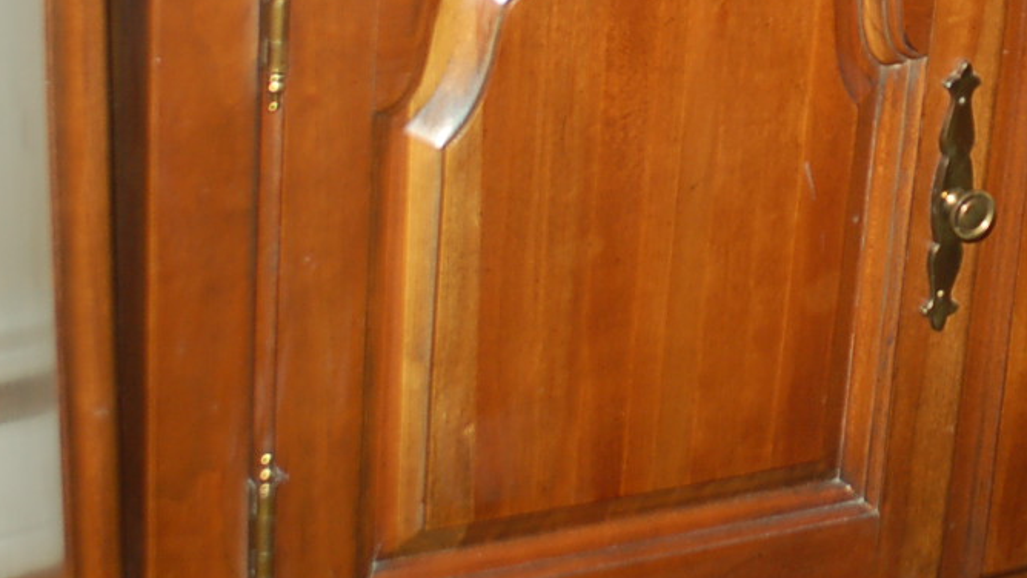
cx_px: 918
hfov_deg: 21.1
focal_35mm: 99
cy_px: 11
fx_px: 2696
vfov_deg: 12.1
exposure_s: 1/60
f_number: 3.5
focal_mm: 28
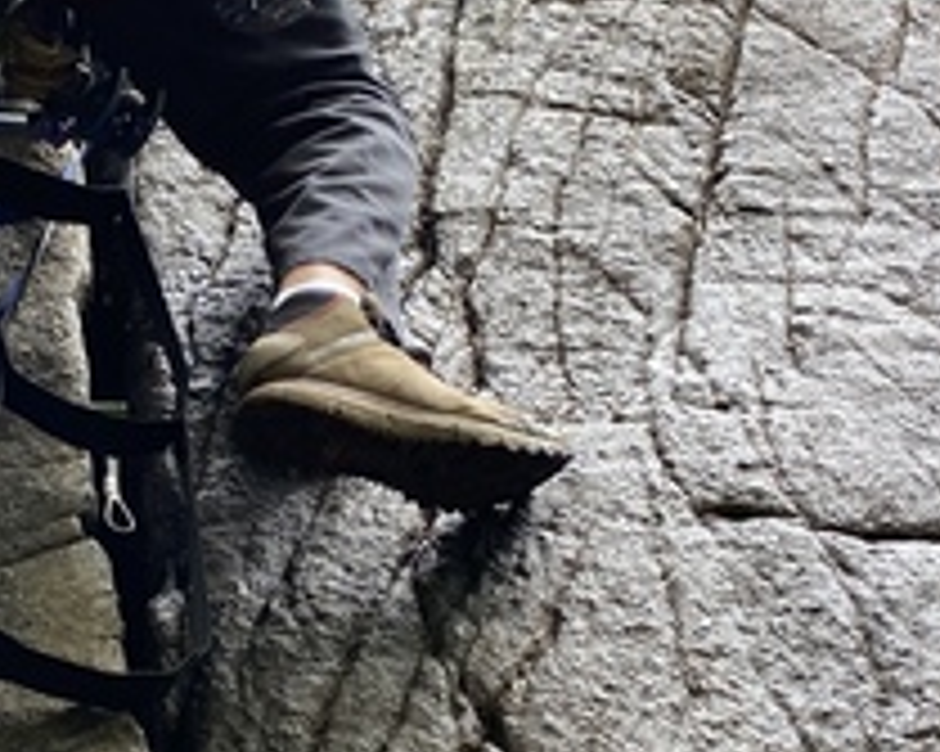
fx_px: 2530
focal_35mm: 91
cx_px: 34
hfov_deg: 20.5
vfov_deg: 16.8
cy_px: 495
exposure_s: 1/121
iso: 100
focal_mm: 4.25
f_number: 1.8
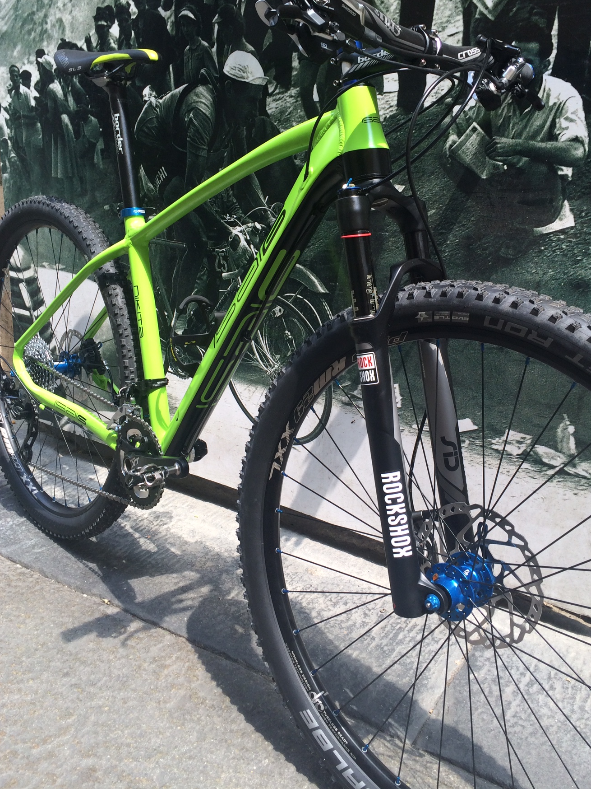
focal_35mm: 34
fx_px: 774
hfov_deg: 41.8
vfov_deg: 53.7
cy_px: 328
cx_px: 321
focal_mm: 4.15
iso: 32
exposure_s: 1/216
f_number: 2.2
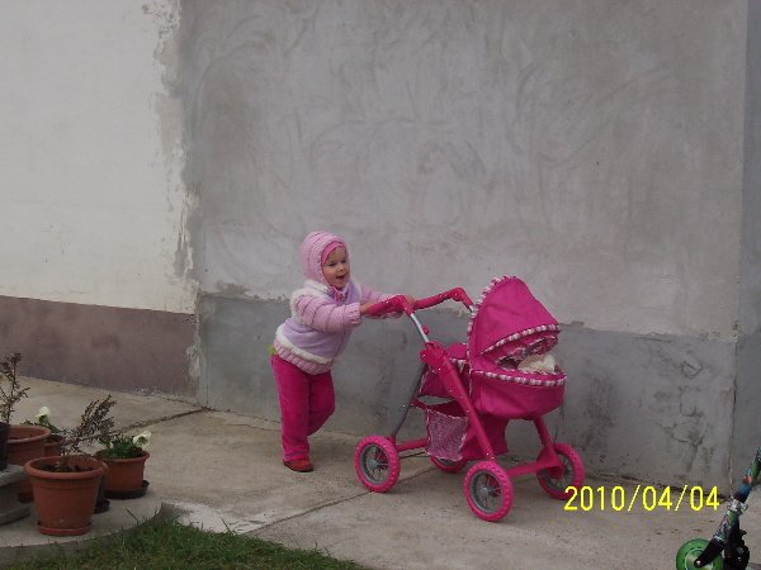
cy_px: 285
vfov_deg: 20.7
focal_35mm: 71
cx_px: 380
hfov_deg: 27.4
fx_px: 1561
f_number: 6.7
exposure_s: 1/250
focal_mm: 10.8
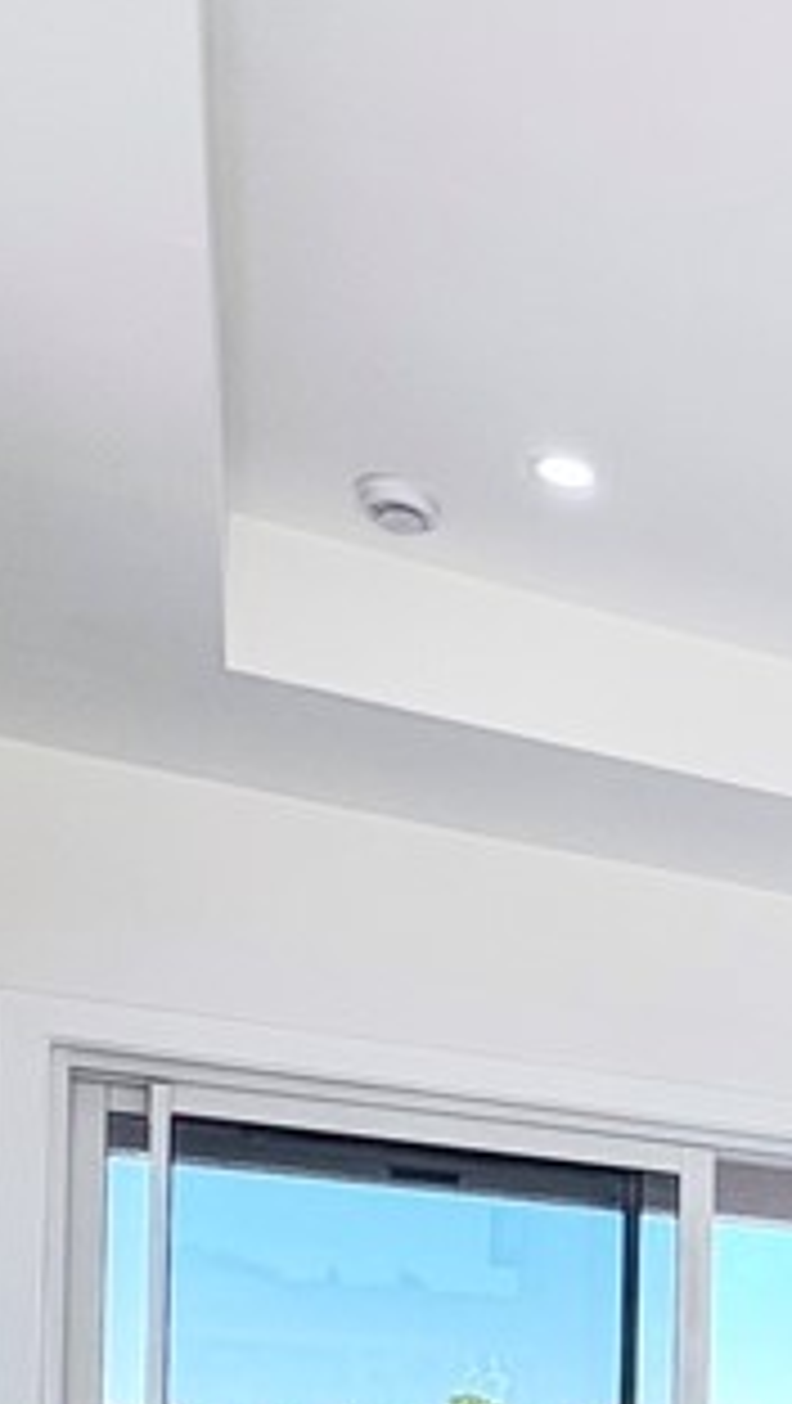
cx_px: 1350
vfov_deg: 35.4
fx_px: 1863
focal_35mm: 50
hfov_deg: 19.3
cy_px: 1544
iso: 64
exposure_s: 1/136
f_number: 2.2
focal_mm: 2.22
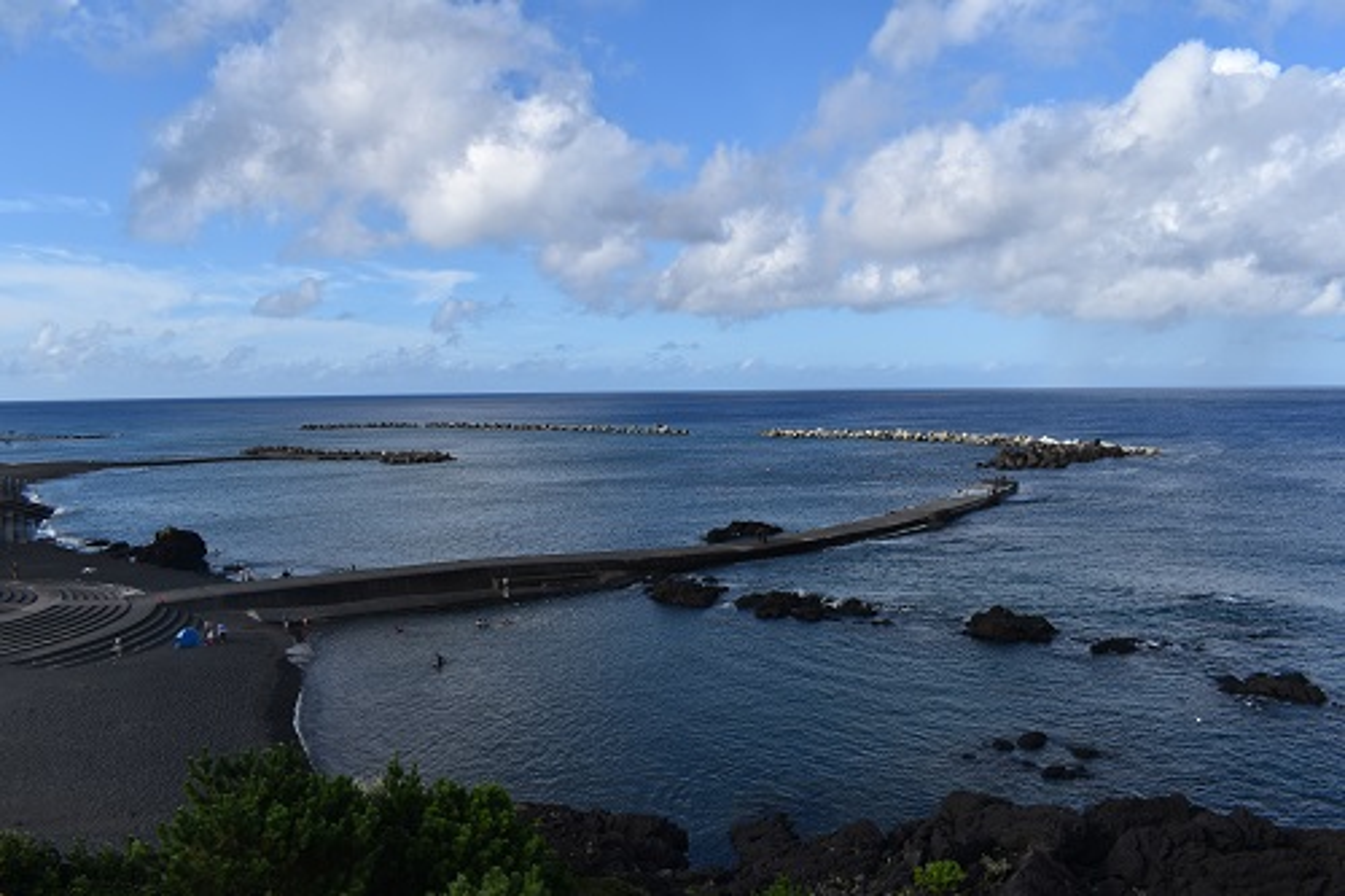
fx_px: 1008
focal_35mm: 27
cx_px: 672
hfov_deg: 67.4
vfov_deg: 47.9
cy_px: 448
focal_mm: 18
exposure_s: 1/250
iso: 100
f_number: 8
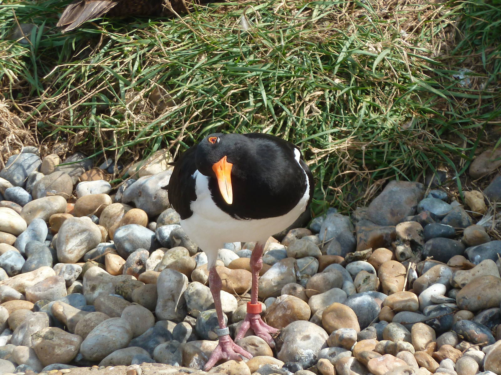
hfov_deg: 5.0
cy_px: 188
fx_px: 5775
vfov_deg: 3.7
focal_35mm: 399
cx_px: 250
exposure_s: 1/200
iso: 80
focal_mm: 49.2
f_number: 4.9
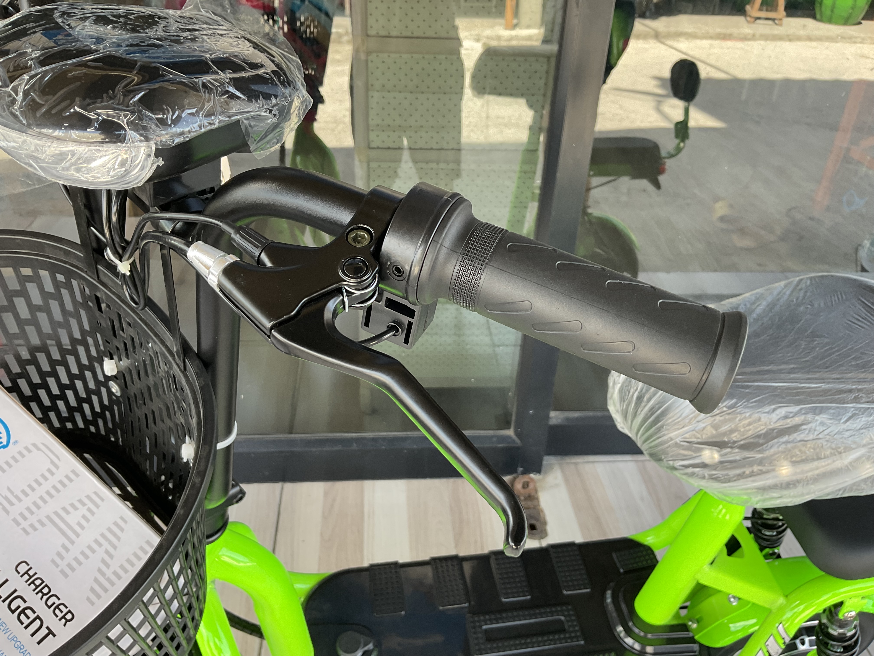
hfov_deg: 61.7
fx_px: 732
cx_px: 437
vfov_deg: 48.2
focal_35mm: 29
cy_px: 328
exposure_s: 1/100
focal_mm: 3
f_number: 1.8
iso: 40
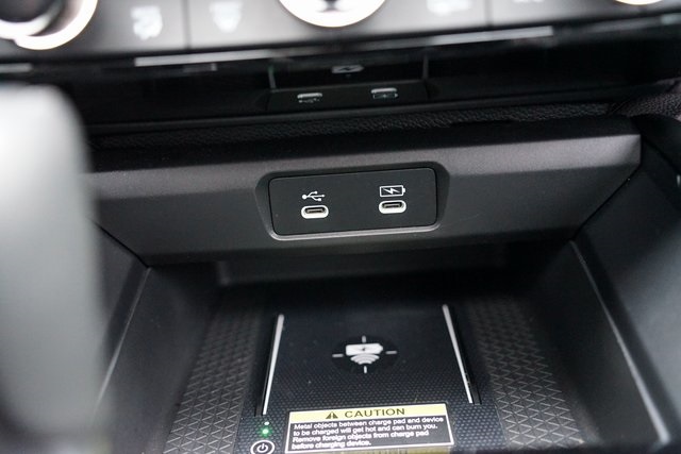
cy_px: 227
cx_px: 340
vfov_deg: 37.9
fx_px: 662
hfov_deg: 54.4
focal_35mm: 35
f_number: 3.2
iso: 6400
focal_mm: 35
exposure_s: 1/50
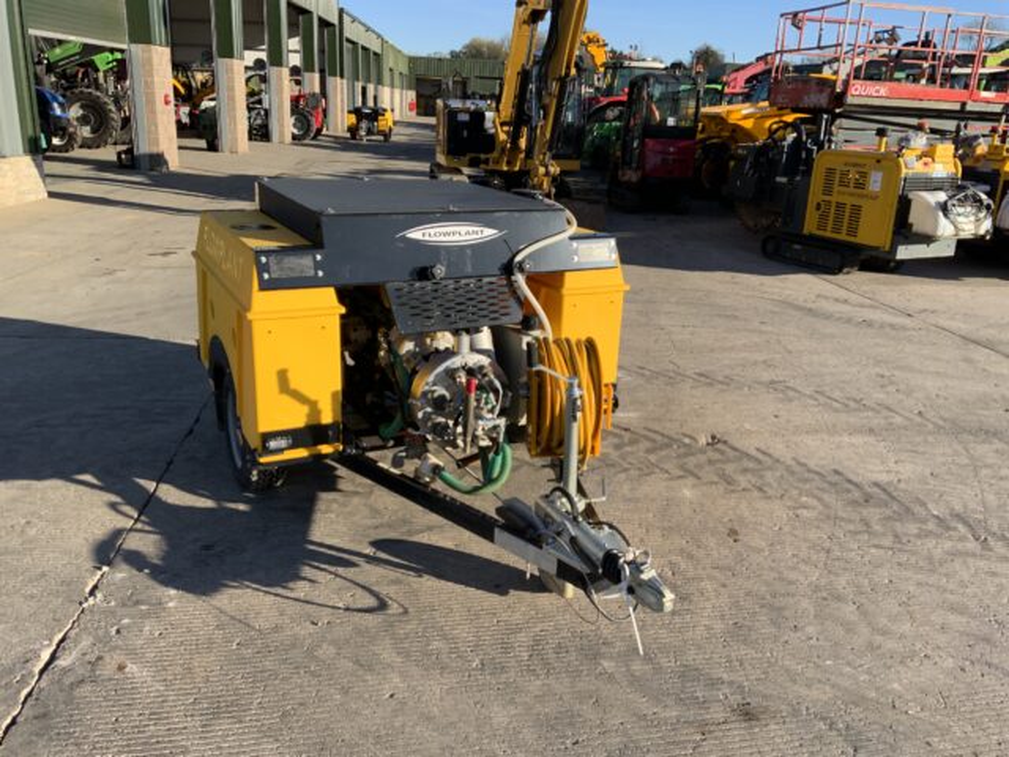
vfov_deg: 48.2
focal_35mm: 29
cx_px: 504
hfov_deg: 61.7
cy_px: 378
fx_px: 845
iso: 16
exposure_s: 1/1098
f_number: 1.8
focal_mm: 3
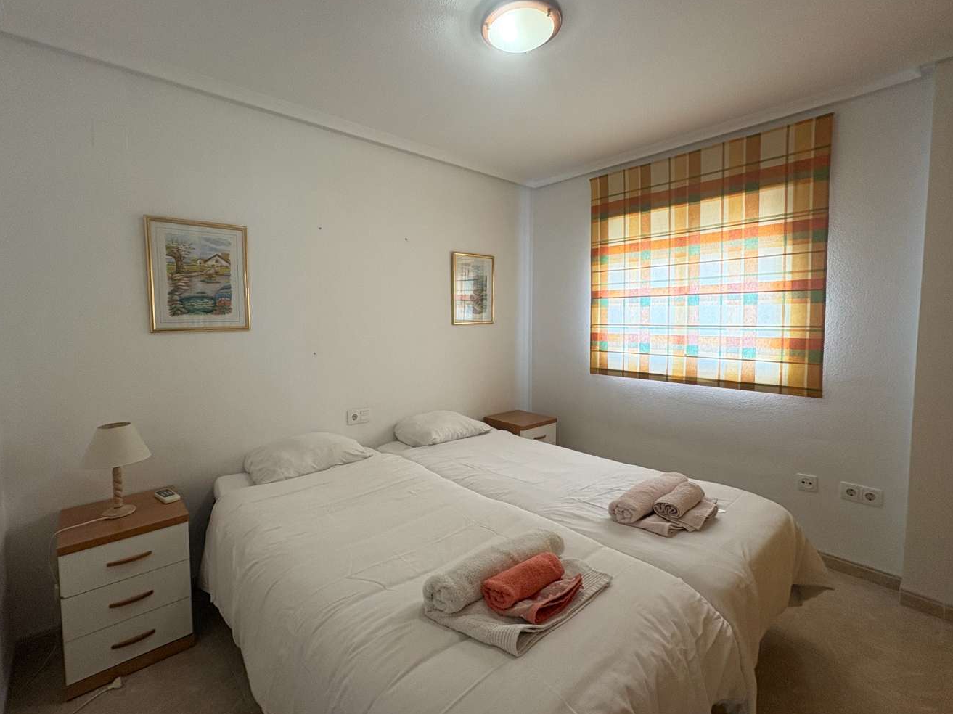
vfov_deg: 78.0
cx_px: 455
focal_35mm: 16
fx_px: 440
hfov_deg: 94.5
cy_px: 342
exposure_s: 1/50
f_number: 2.2
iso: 125
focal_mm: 2.22
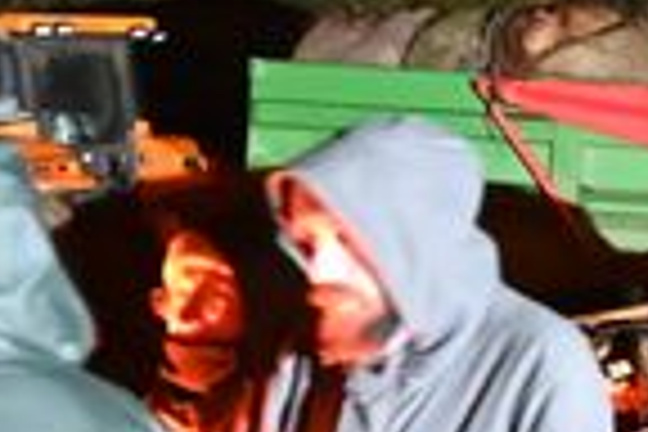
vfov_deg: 9.0
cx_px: 1305
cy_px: 153
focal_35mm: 152
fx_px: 2736
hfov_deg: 12.0
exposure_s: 1/5
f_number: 2.8
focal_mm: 28
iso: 25600
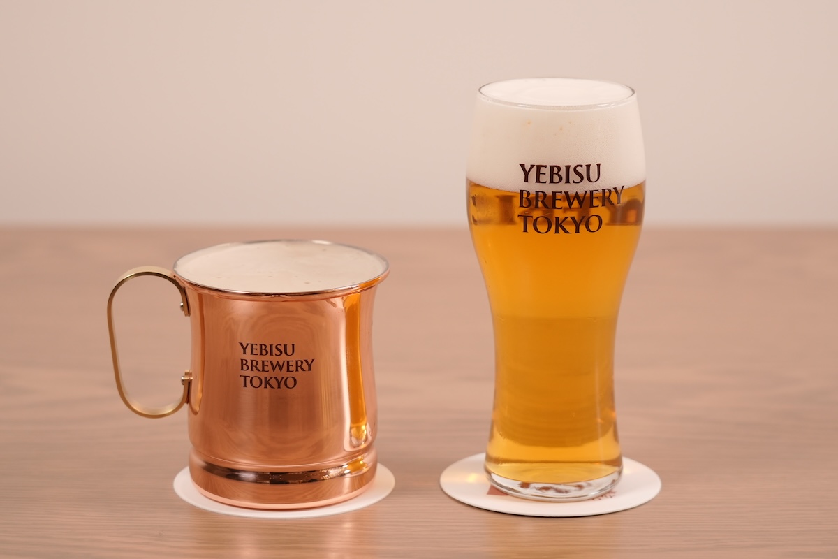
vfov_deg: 10.6
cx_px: 419
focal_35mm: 129
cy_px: 280
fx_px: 3003
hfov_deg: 15.9
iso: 500
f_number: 4
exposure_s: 1/160
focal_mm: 86
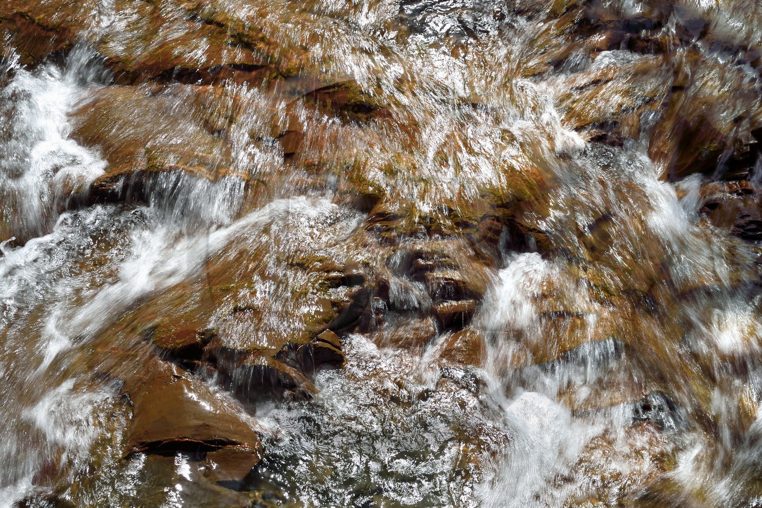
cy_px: 254
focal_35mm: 48
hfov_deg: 41.1
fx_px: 1015
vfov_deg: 28.0
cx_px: 381
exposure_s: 1/25
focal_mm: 48
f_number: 16
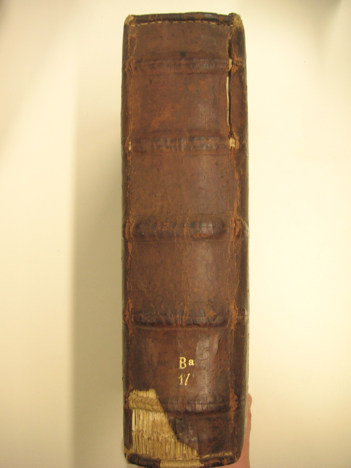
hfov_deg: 38.7
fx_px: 500
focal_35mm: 37
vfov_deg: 50.1
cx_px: 176
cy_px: 234
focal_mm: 6.1
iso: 80
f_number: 2.8
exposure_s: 1/45
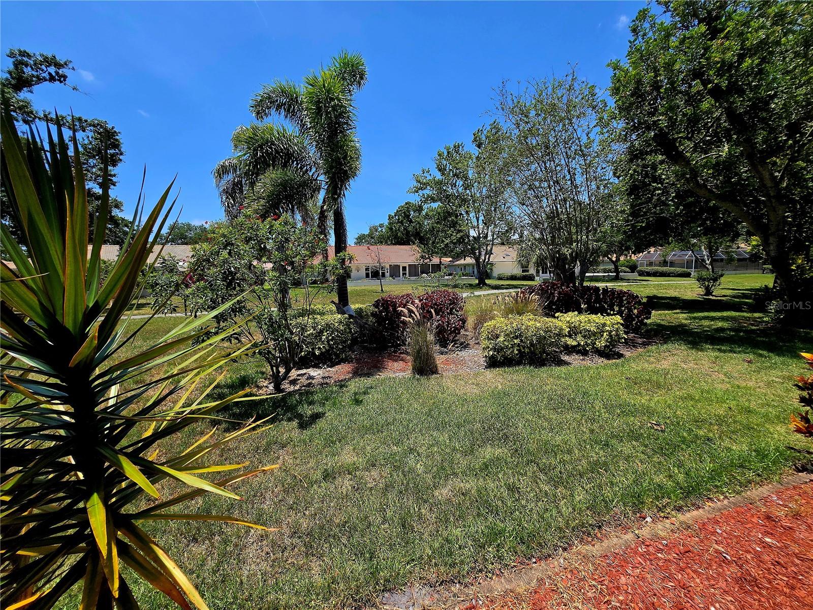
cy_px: 305
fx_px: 305
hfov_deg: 106.2
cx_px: 406
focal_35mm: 13
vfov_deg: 89.9
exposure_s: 1/1111
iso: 25
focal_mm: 1.7
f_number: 2.2
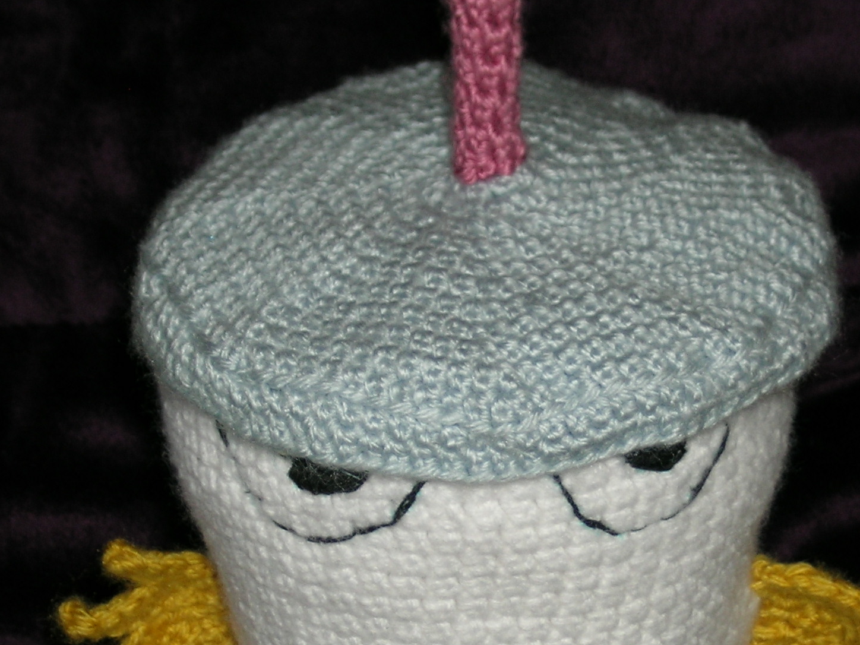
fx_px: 2534
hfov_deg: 19.2
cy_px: 374
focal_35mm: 102
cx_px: 509
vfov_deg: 14.5
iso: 50
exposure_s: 1/60.1
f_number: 3.6
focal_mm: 11.8
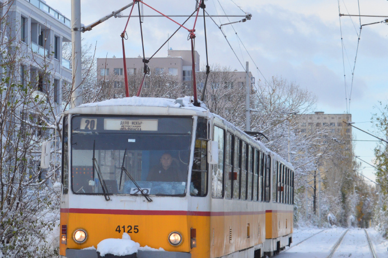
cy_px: 118
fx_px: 1454
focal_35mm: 135
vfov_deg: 10.1
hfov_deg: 15.2
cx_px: 148
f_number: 7.1
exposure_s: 1/640
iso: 200
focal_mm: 48
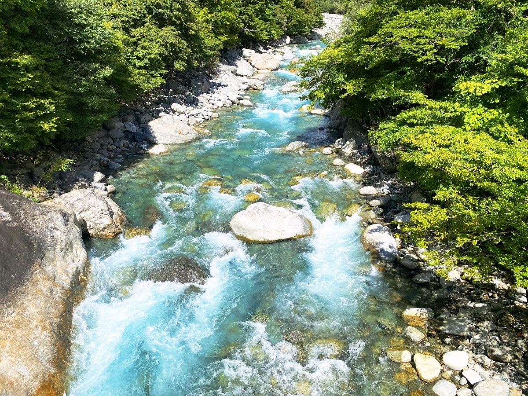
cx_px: 264
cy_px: 198
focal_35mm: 26
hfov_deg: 67.3
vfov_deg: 53.1
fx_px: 397
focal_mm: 4.25
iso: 32
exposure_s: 1/2755
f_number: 1.8
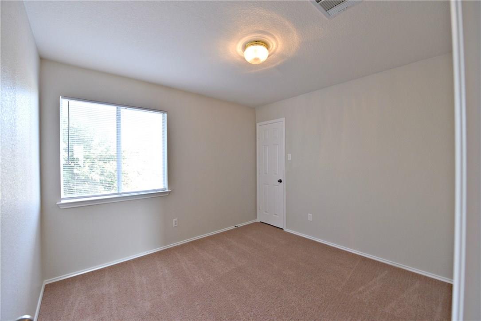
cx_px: 240
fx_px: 187
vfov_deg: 81.2
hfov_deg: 104.2
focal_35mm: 14
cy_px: 160
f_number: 5
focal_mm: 14
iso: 400
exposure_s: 1/100
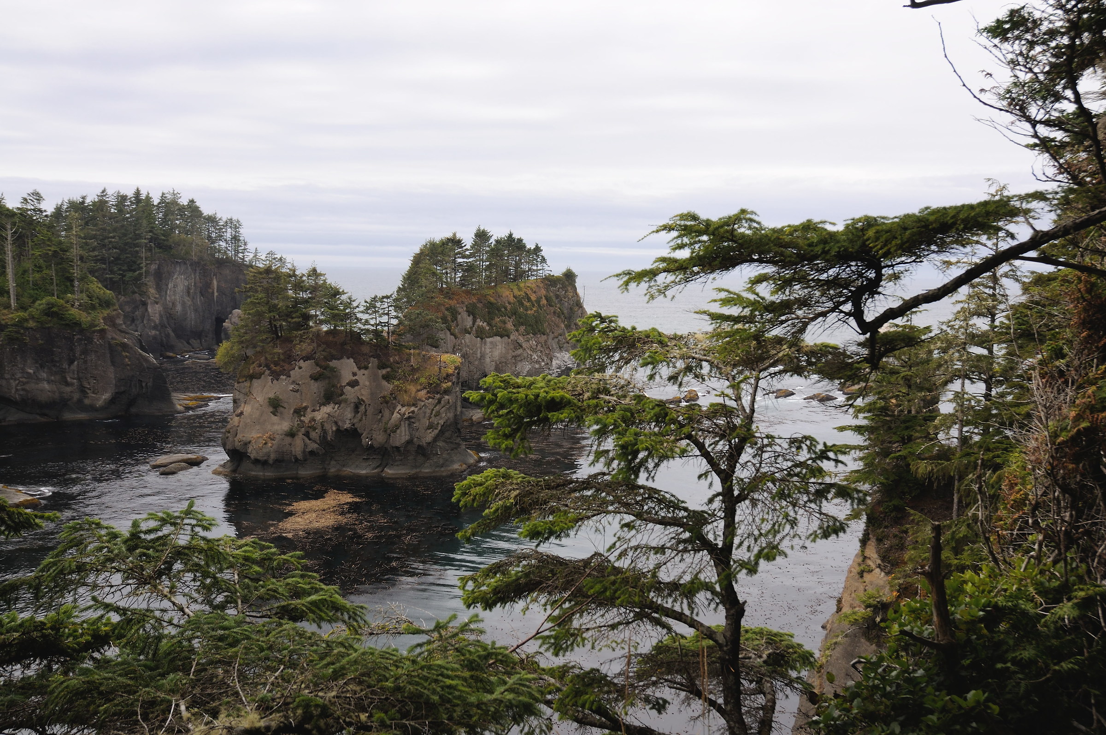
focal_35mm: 36
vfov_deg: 36.8
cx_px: 553
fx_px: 1105
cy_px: 368
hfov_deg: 53.2
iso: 200
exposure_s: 1/400
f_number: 6.3
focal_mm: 24
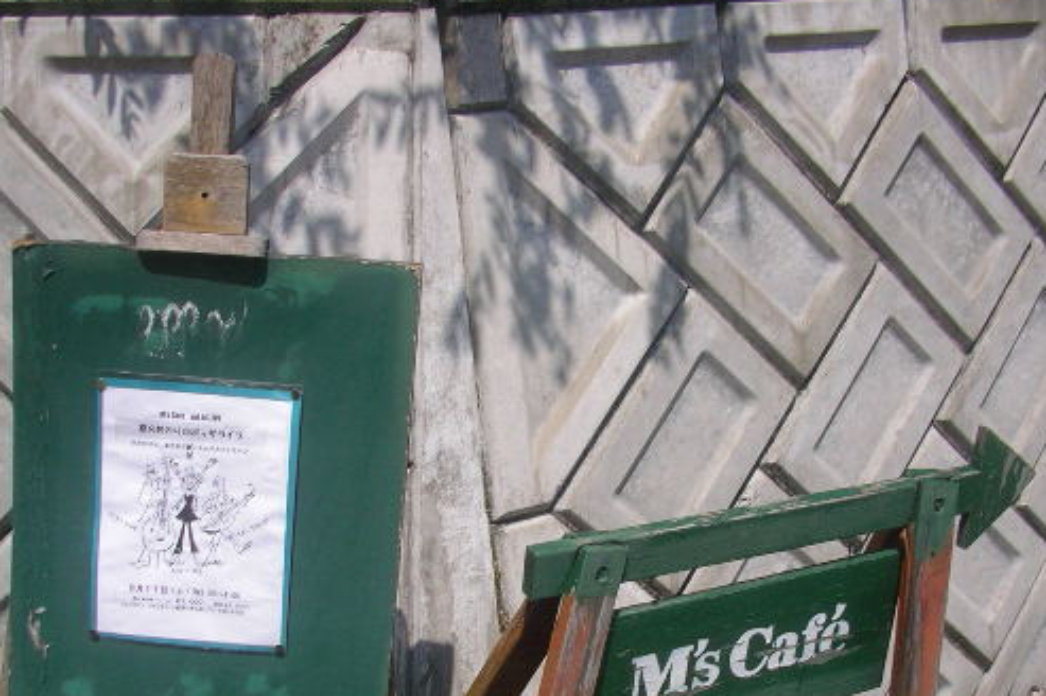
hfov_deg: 39.6
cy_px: 494
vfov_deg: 26.7
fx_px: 1452
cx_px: 473
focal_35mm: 50
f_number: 6.9
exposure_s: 1/400
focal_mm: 5.7
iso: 50
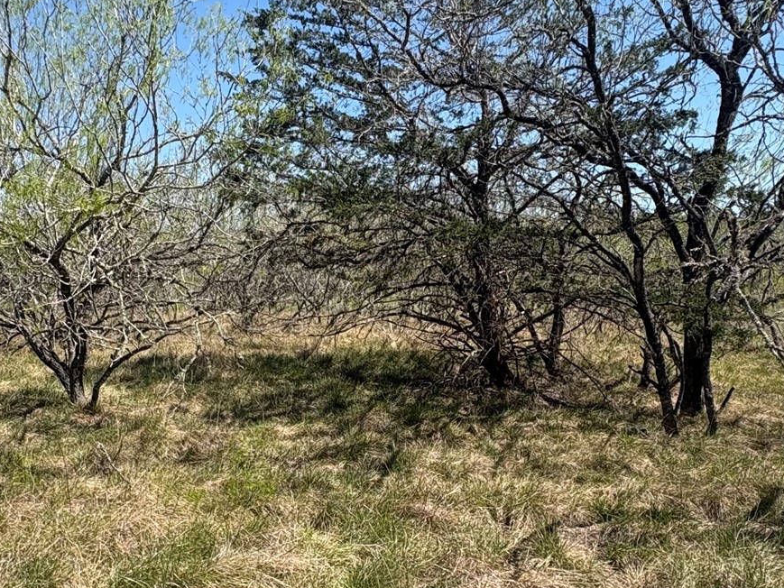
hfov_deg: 55.3
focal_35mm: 33
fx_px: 748
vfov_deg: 42.3
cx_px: 356
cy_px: 395
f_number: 2.2
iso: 50
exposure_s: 1/1094
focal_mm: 2.22
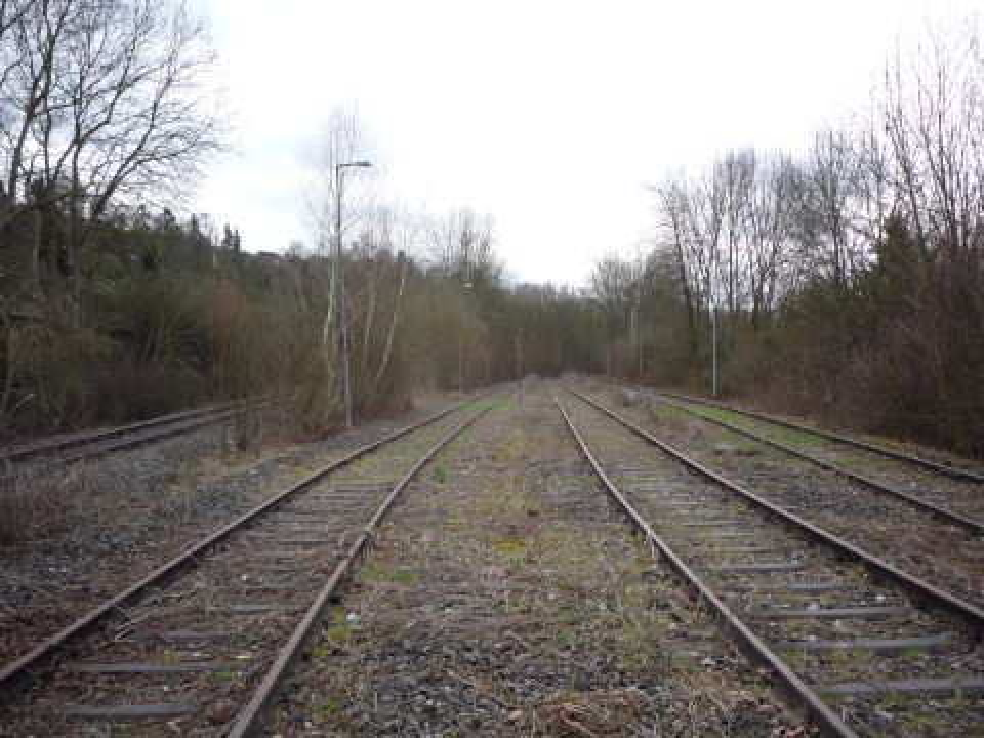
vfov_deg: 44.2
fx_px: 910
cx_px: 492
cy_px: 369
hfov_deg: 56.8
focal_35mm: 32
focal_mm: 5.2
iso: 100
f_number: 4
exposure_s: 1/250
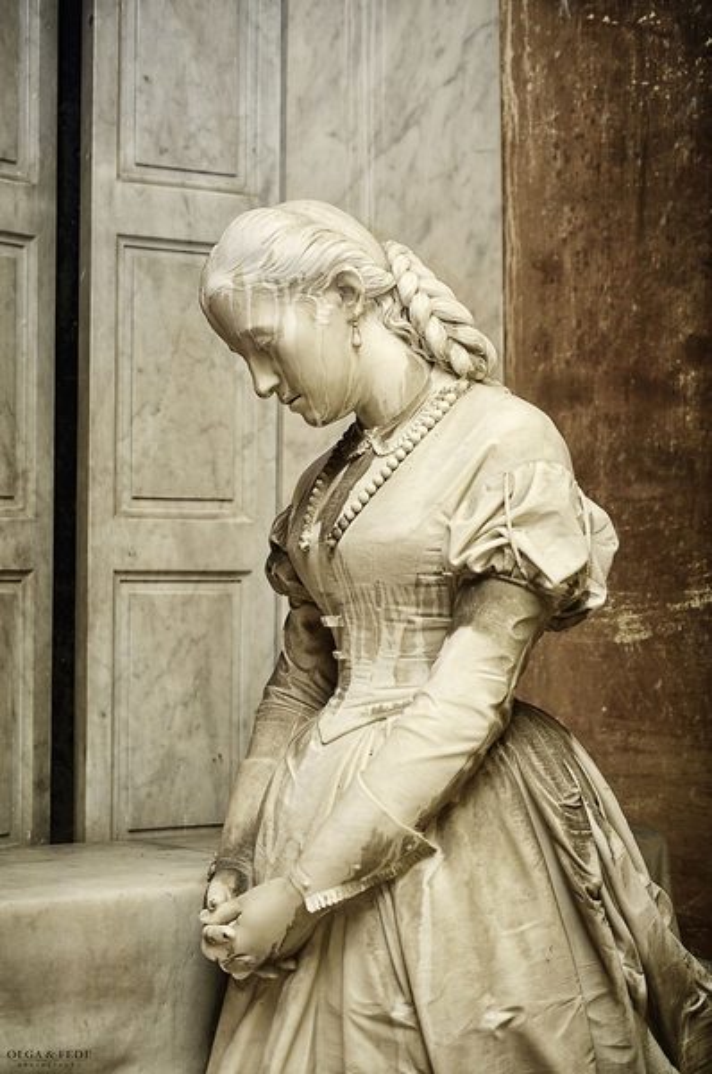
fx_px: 1786
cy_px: 537
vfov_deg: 33.4
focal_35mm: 60
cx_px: 356
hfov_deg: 22.5
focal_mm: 40
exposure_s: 1/200
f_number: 2.8
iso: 100
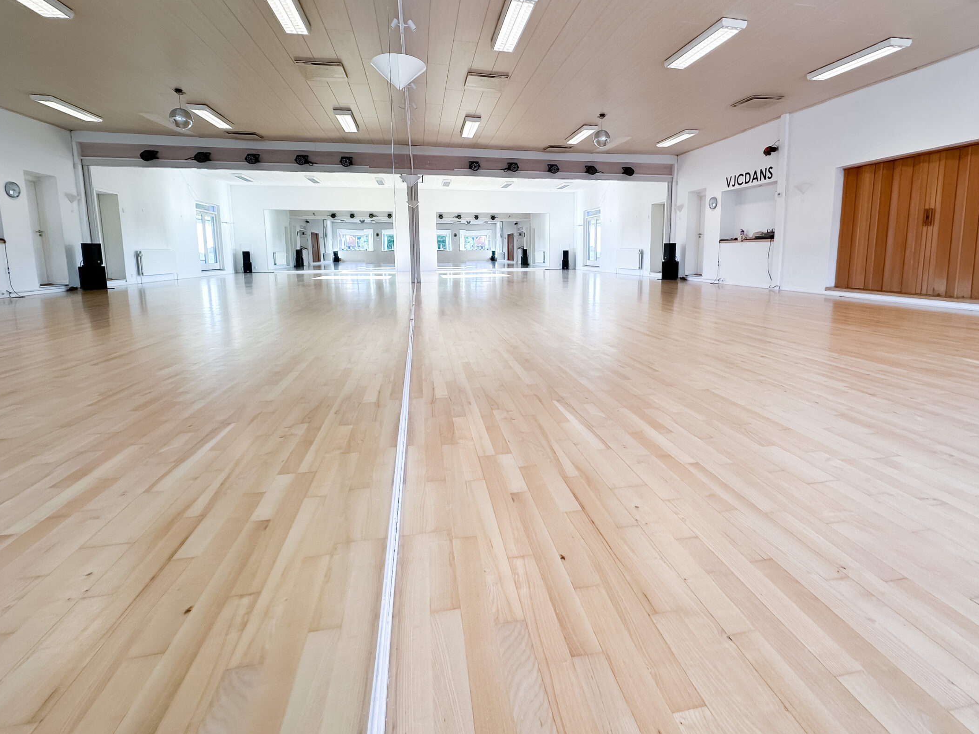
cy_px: 315
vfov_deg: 74.3
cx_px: 521
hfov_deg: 90.9
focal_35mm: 17
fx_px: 481
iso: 40
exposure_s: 1/100
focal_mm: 2.22
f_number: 2.2
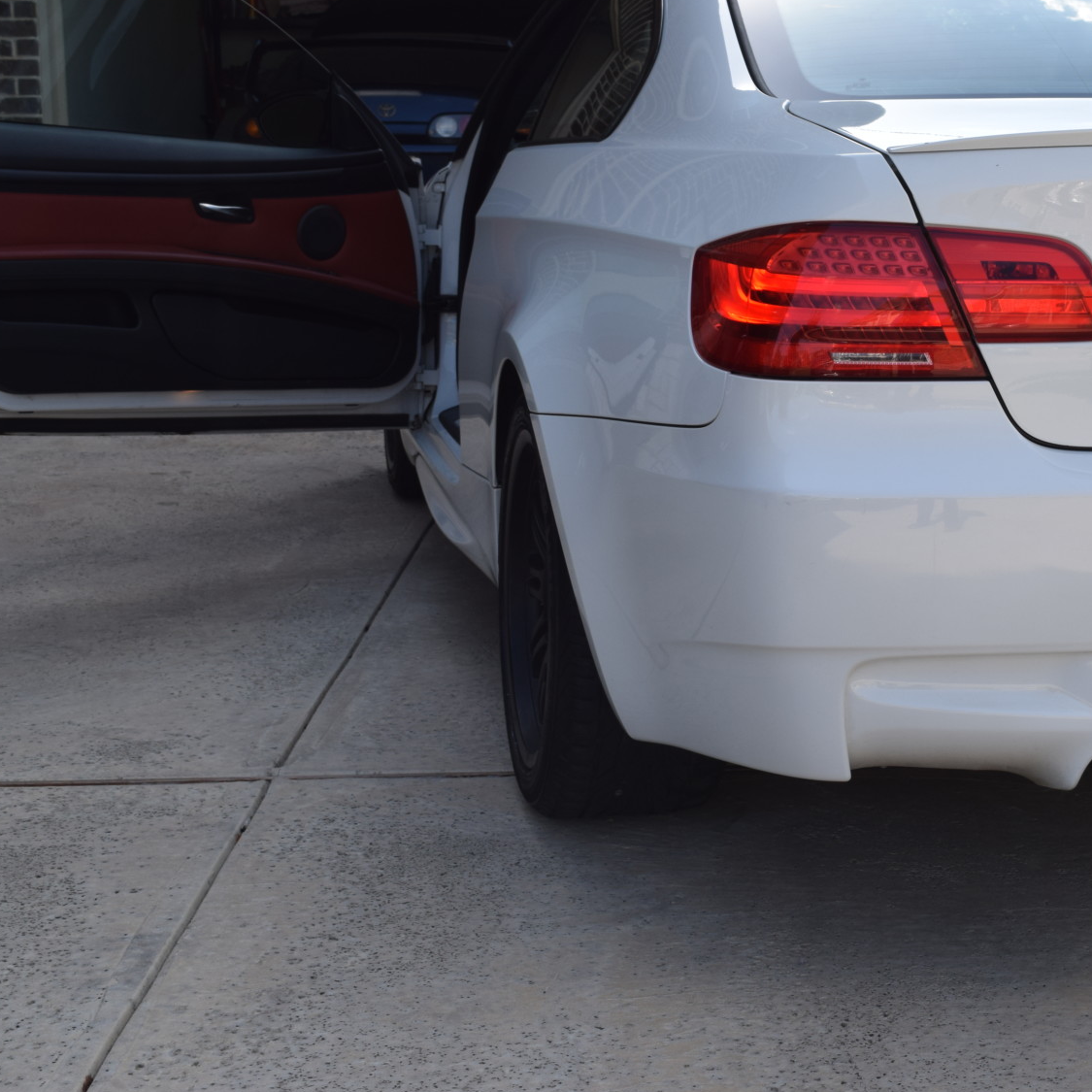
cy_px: 477
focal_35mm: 65
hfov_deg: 25.7
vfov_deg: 26.5
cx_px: 980
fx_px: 2320
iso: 200
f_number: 8
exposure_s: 1/250
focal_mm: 28
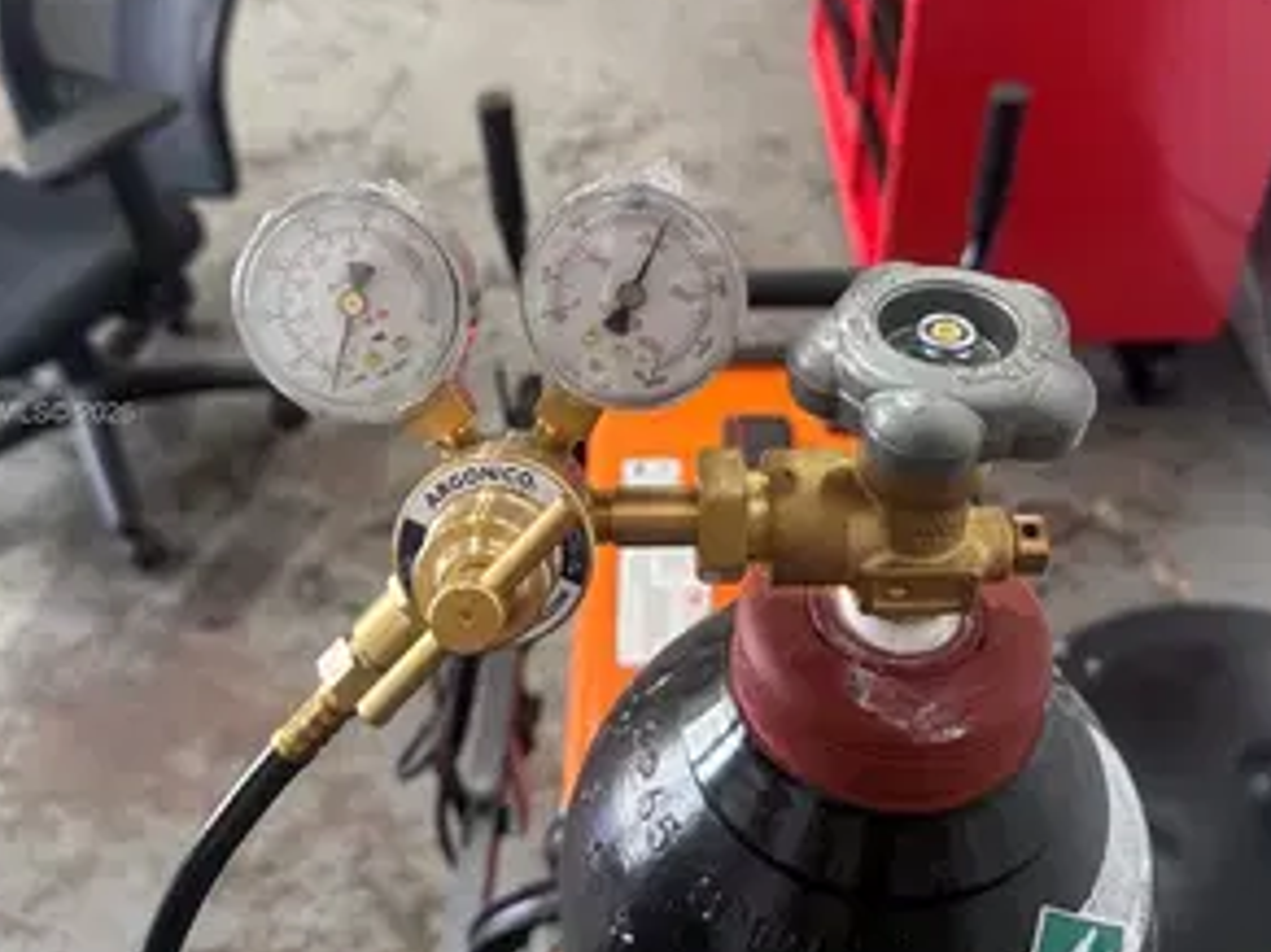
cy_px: 415
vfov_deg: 42.8
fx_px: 1211
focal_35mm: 33
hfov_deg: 55.3
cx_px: 668
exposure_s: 1/120
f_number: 1.78
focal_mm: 6.86
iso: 160
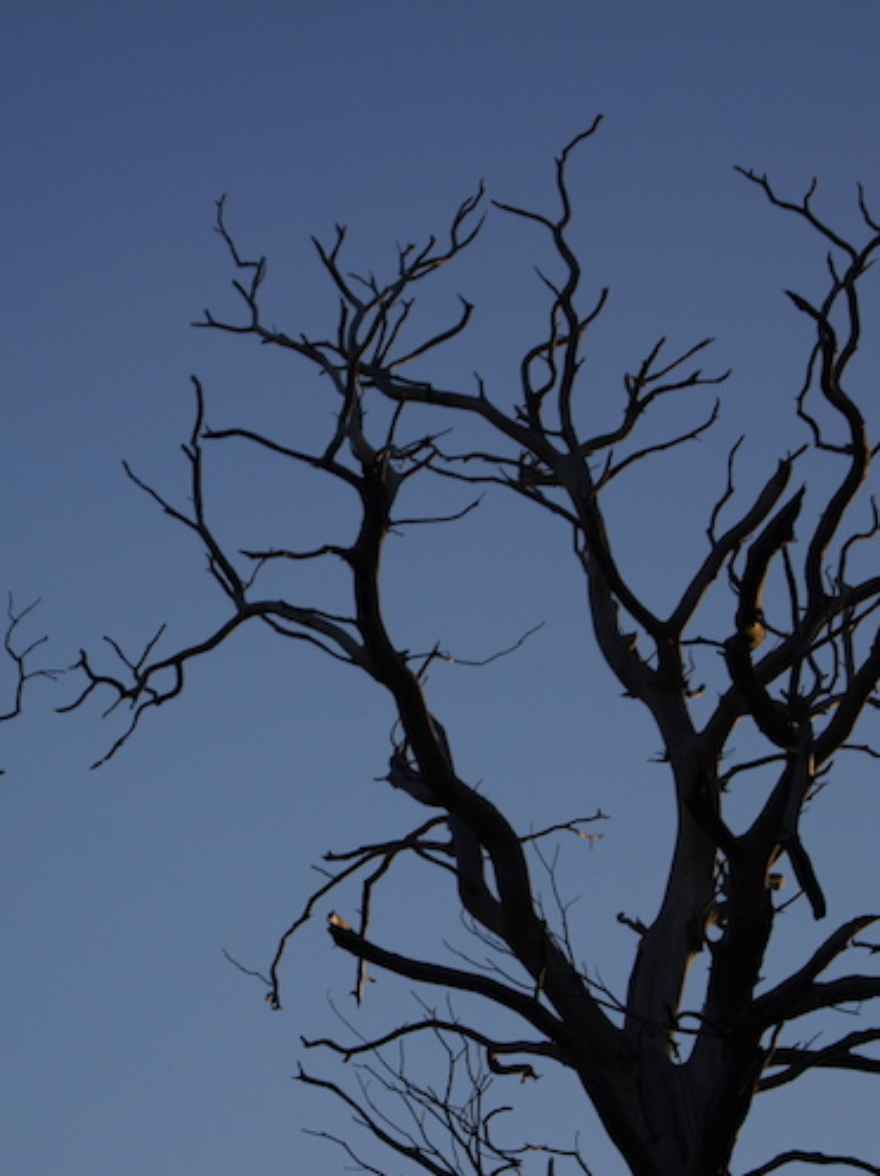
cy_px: 588
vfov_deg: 16.5
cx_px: 85
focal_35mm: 120
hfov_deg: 12.3
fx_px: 4063
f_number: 5.6
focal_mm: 55
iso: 100
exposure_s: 1/800
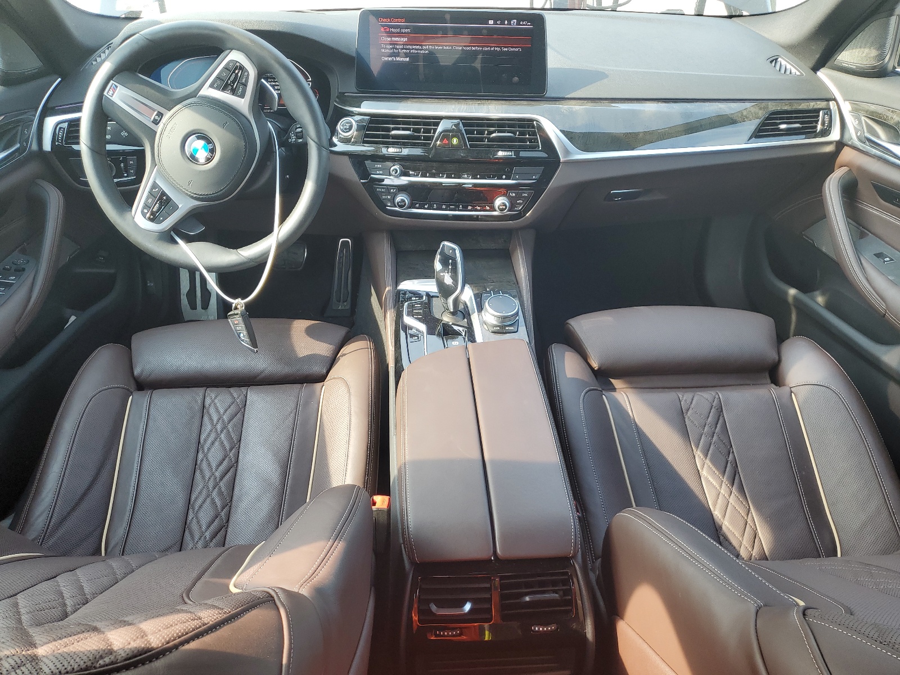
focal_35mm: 26
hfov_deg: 67.3
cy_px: 338
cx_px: 450
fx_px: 676
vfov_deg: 53.1
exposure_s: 1/132
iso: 50
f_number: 1.5
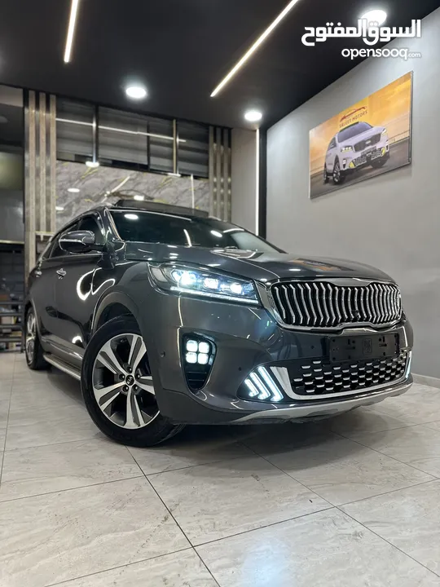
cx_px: 220
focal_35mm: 24
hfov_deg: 56.8
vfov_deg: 71.6
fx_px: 407
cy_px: 294
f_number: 1.78
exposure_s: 1/104
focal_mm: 6.86
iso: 100
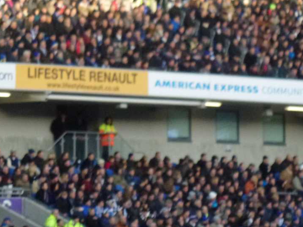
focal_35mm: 269
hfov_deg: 7.4
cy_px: 0
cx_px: 142
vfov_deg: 5.5
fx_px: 2355
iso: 500
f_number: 5.1
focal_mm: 21.7
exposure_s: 1/320
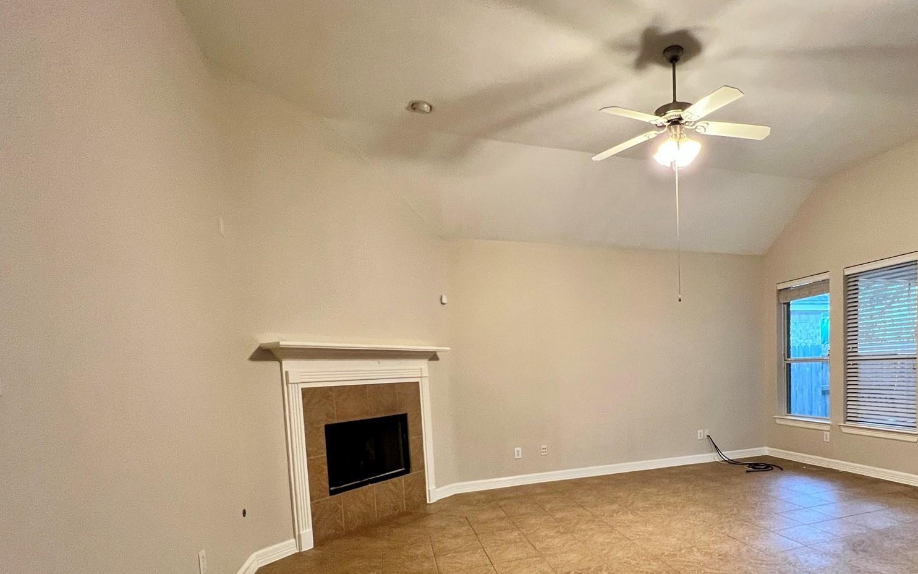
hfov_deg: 85.8
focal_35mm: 19
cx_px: 587
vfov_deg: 60.0
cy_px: 403
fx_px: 475
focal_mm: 1.57
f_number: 1.8
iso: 400
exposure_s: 1/60
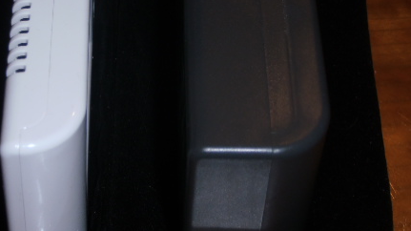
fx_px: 1111
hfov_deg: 20.9
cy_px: 35
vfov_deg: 11.8
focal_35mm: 102
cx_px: 154
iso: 125
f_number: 4.5
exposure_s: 1/50
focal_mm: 11.17
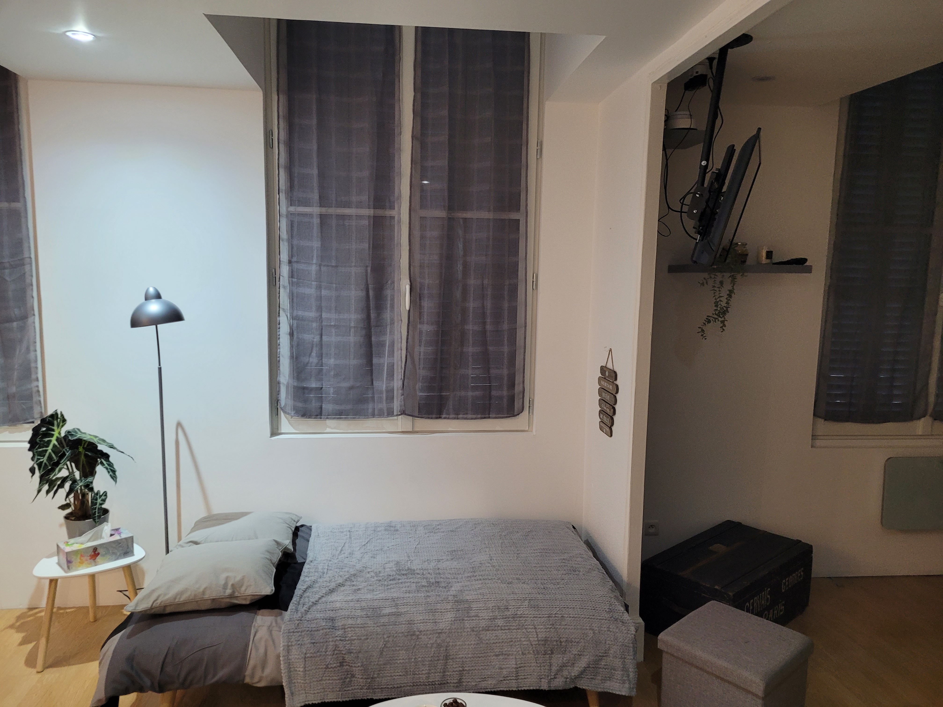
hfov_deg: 67.3
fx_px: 708
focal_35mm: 26
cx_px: 472
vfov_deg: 53.1
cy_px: 354
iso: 250
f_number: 1.8
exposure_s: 1/50
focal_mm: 5.4
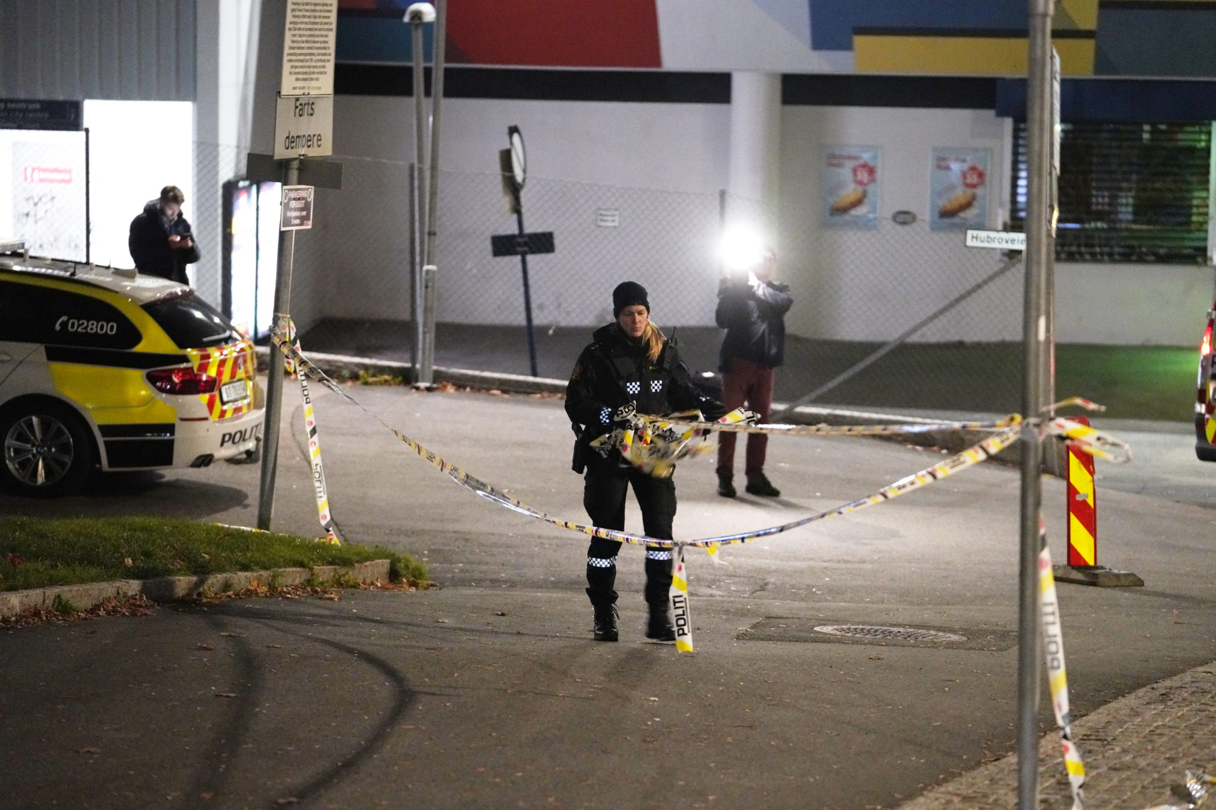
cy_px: 405
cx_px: 608
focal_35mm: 128
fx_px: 4323
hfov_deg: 16.0
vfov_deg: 10.7
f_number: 3.2
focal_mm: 128
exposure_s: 1/50
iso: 6400
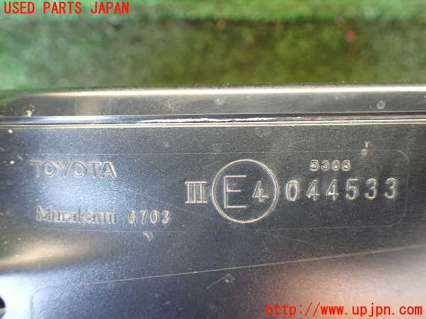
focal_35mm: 30
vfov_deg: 46.8
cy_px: 160
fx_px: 369
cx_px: 213
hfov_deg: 60.0
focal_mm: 5.4
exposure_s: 1/80
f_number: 2.3
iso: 800
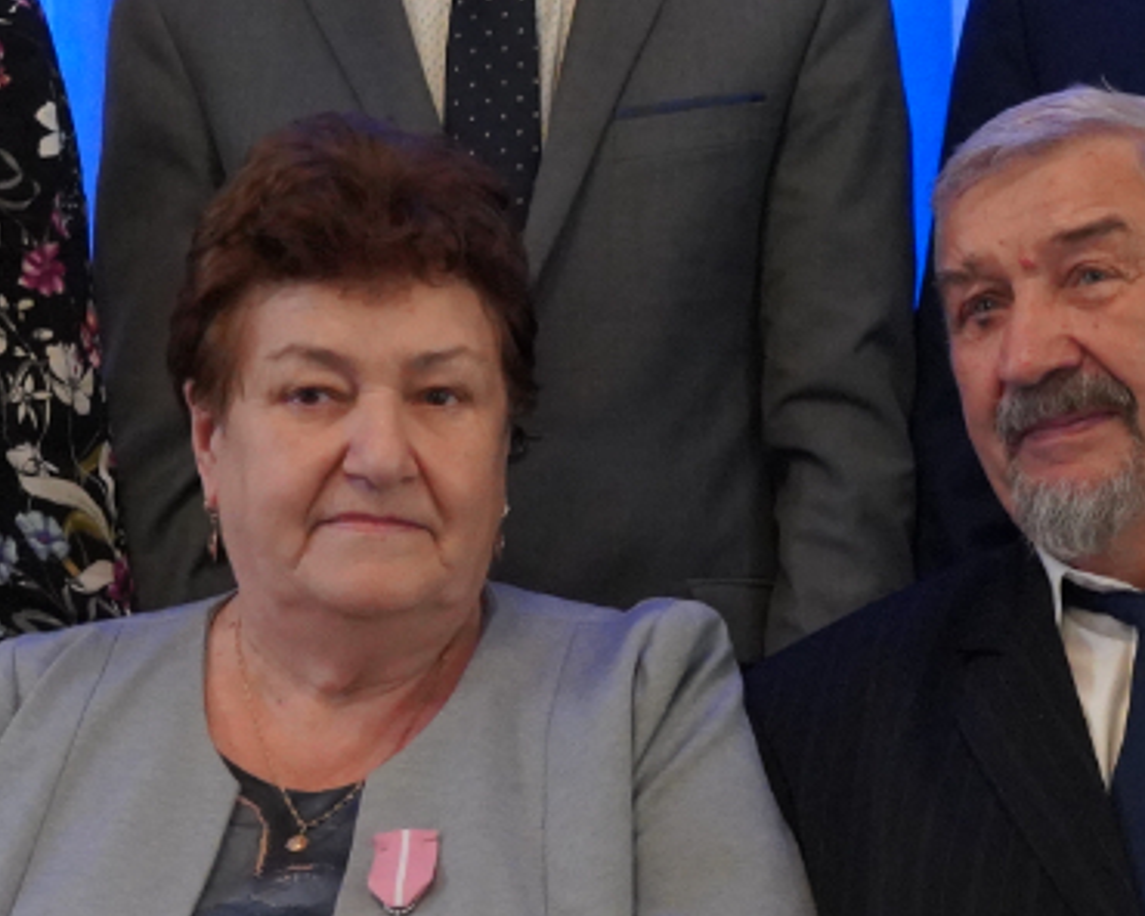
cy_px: 590
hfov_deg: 11.7
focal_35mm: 165
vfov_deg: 9.4
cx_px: 839
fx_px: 5591
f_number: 4
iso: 10000
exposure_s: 1/160
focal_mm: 50
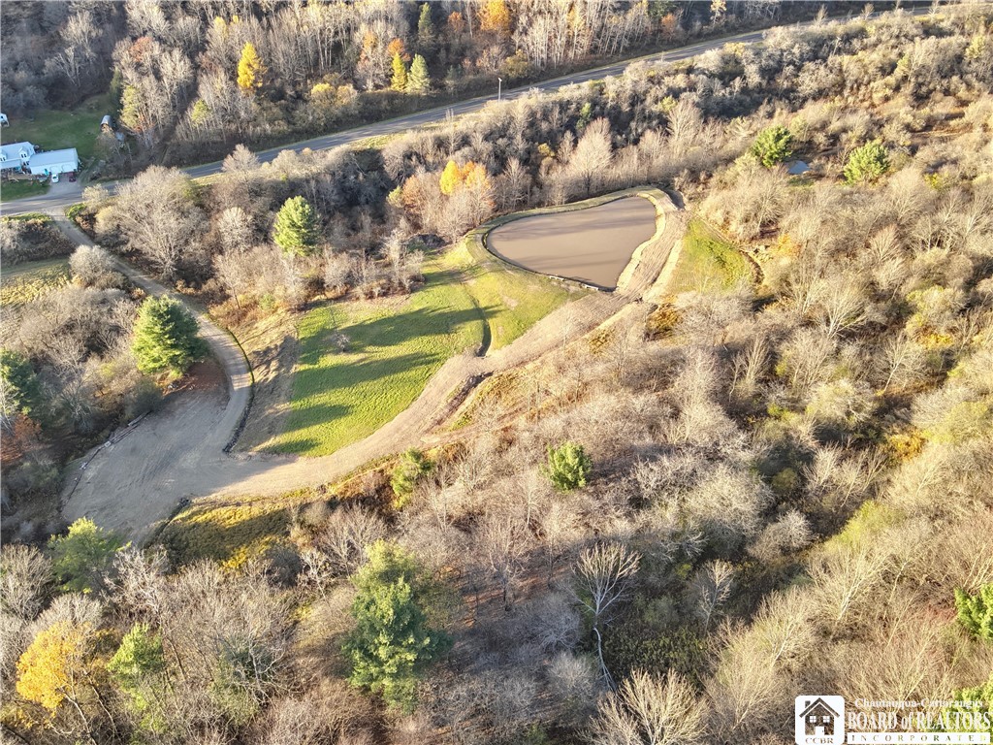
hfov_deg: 71.6
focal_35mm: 24
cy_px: 372
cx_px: 496
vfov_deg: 56.8
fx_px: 688
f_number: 2.8
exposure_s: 1/120
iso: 100
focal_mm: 4.4
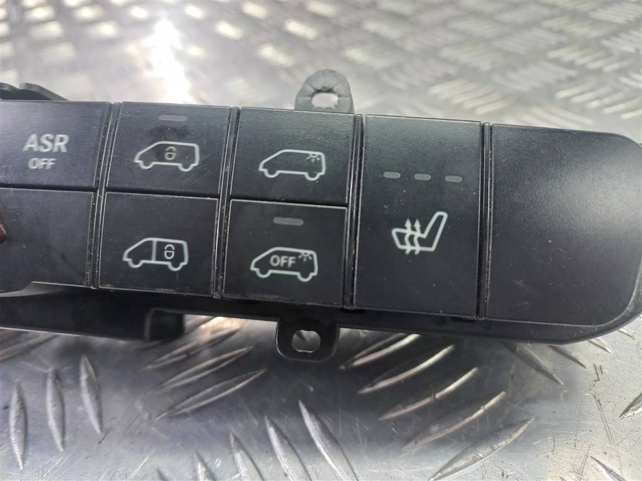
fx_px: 464
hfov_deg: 69.4
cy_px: 240
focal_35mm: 25
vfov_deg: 54.9
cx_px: 321
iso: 160
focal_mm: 4.6
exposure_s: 1/33
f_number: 1.8
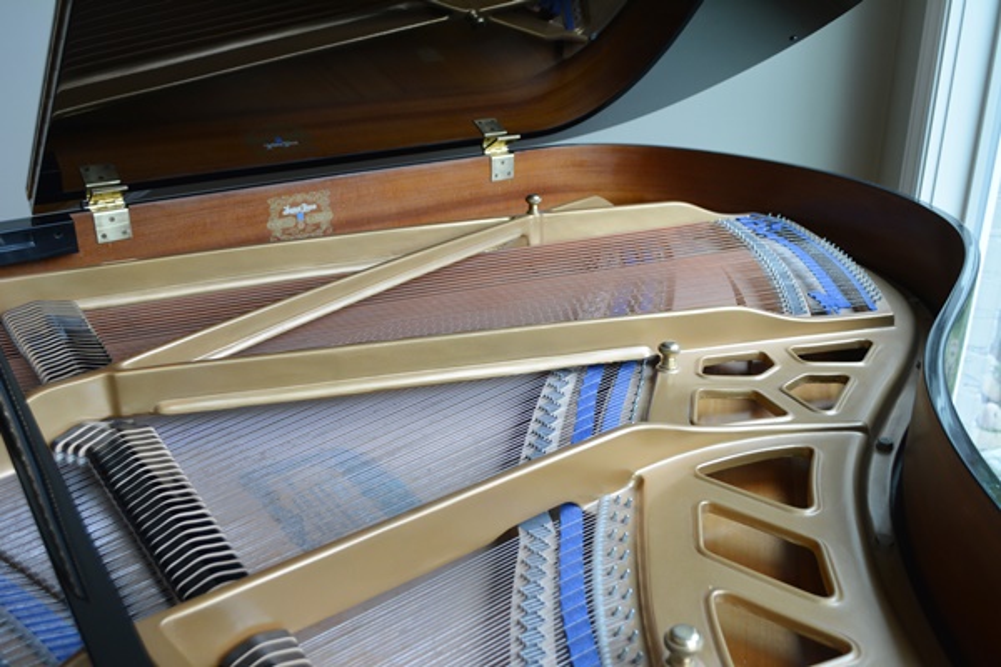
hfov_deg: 57.2
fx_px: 918
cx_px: 500
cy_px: 334
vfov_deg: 40.0
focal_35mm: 33
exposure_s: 1/100
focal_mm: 22
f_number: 5
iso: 400
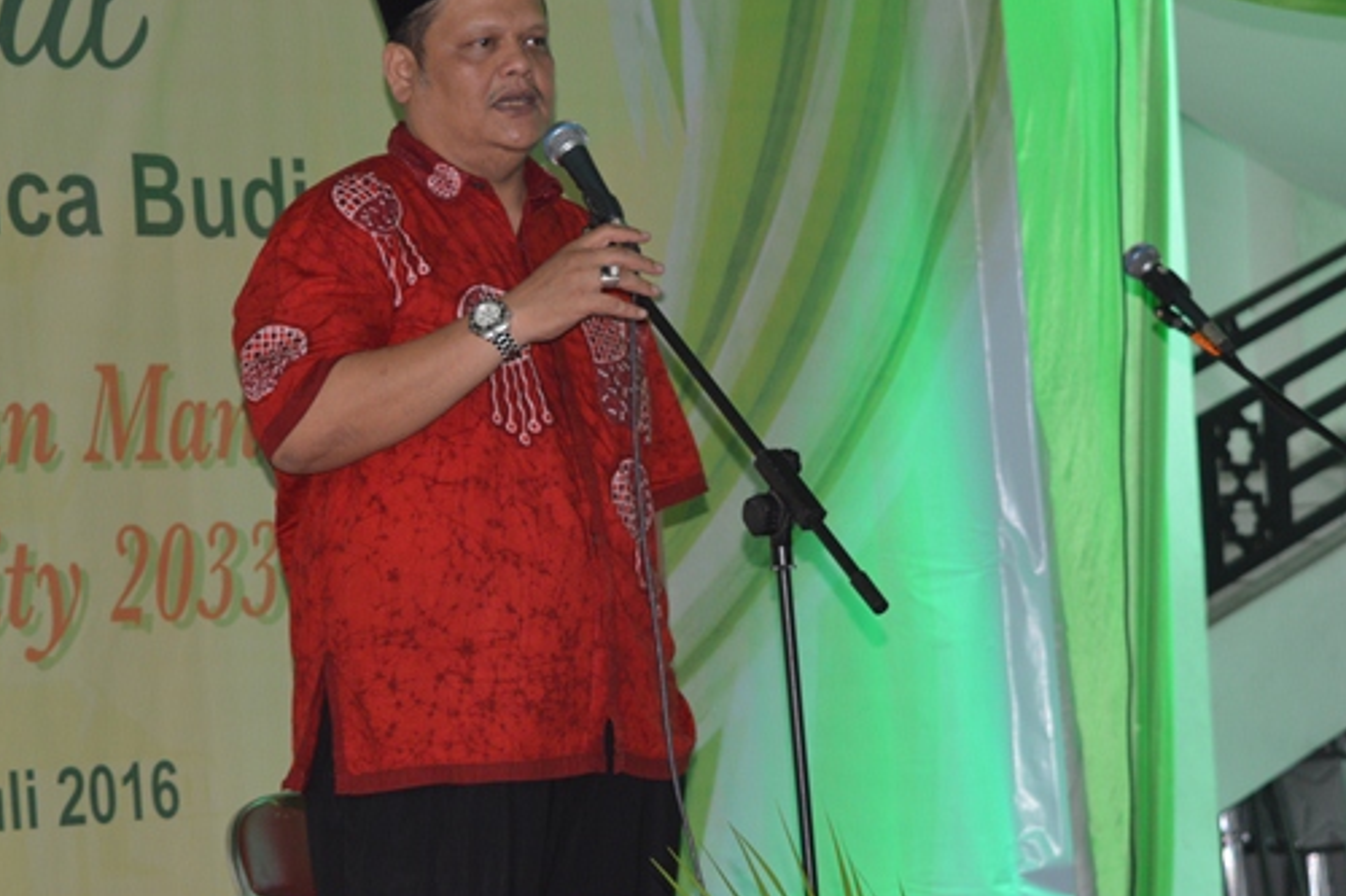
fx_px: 4485
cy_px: 479
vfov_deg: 11.4
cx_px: 700
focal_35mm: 120
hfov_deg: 17.1
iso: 400
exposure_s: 1/125
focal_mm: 50
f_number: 5.6
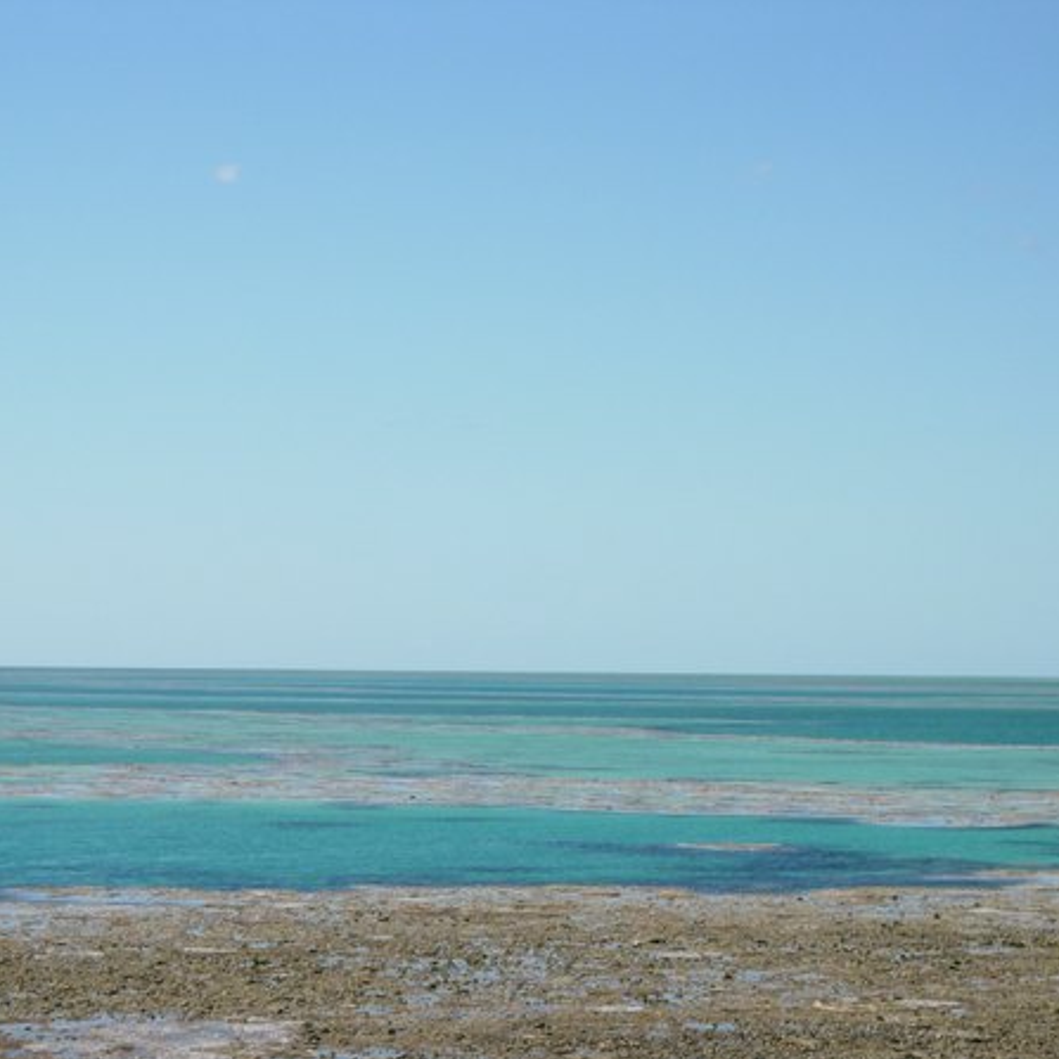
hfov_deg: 13.0
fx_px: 4638
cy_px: 528
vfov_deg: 13.0
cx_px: 460
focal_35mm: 134
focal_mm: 23.4
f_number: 8.2
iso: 79
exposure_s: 1/296
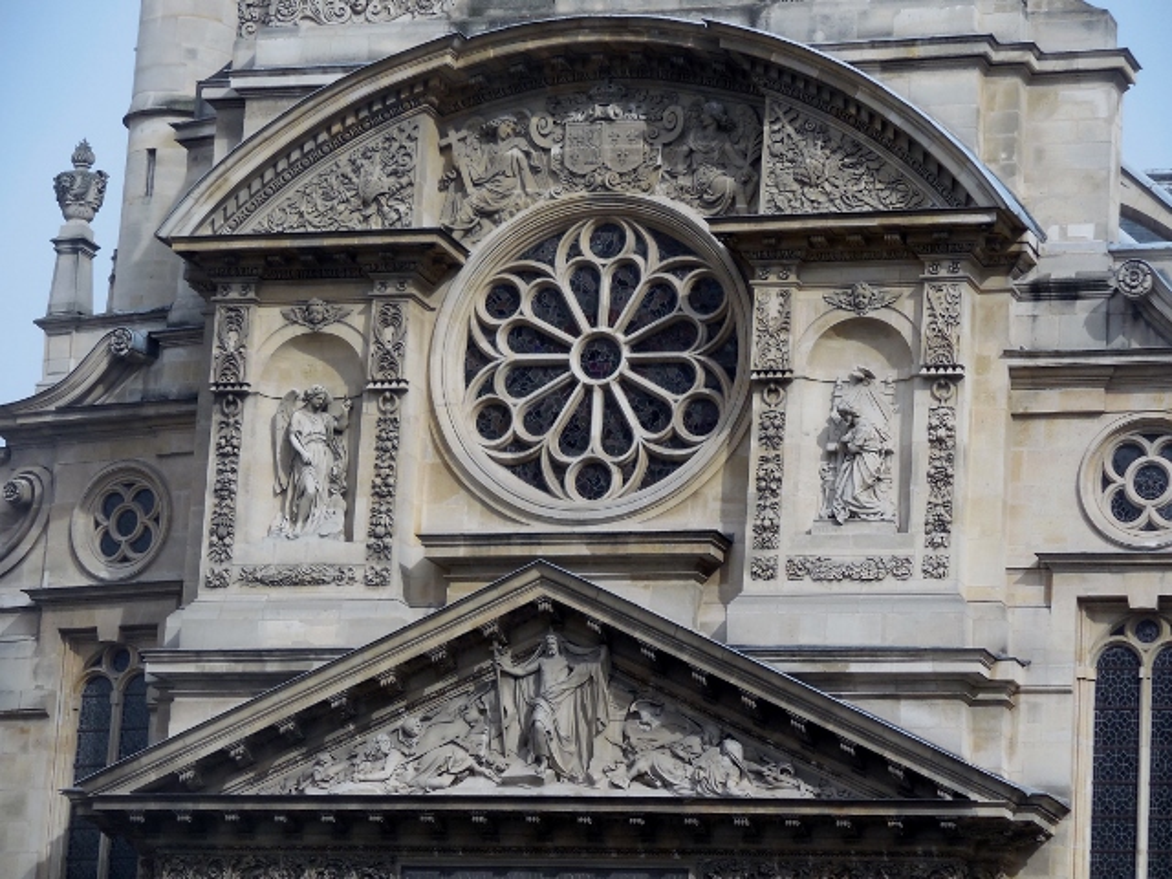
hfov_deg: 13.3
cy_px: 440
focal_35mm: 149
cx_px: 586
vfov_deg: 10.0
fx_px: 5045
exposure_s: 1/640
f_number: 5.4
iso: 125
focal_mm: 26.8
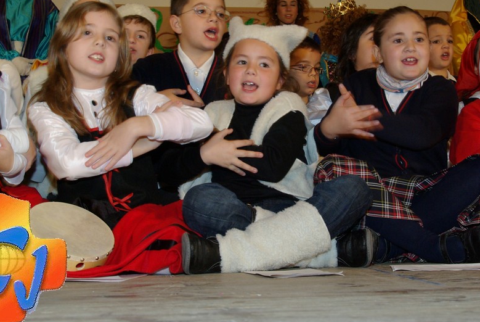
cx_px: 272
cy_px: 111
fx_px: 921
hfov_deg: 29.2
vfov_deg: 19.7
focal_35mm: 69
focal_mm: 28
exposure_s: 1/45
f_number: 5.6
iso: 400
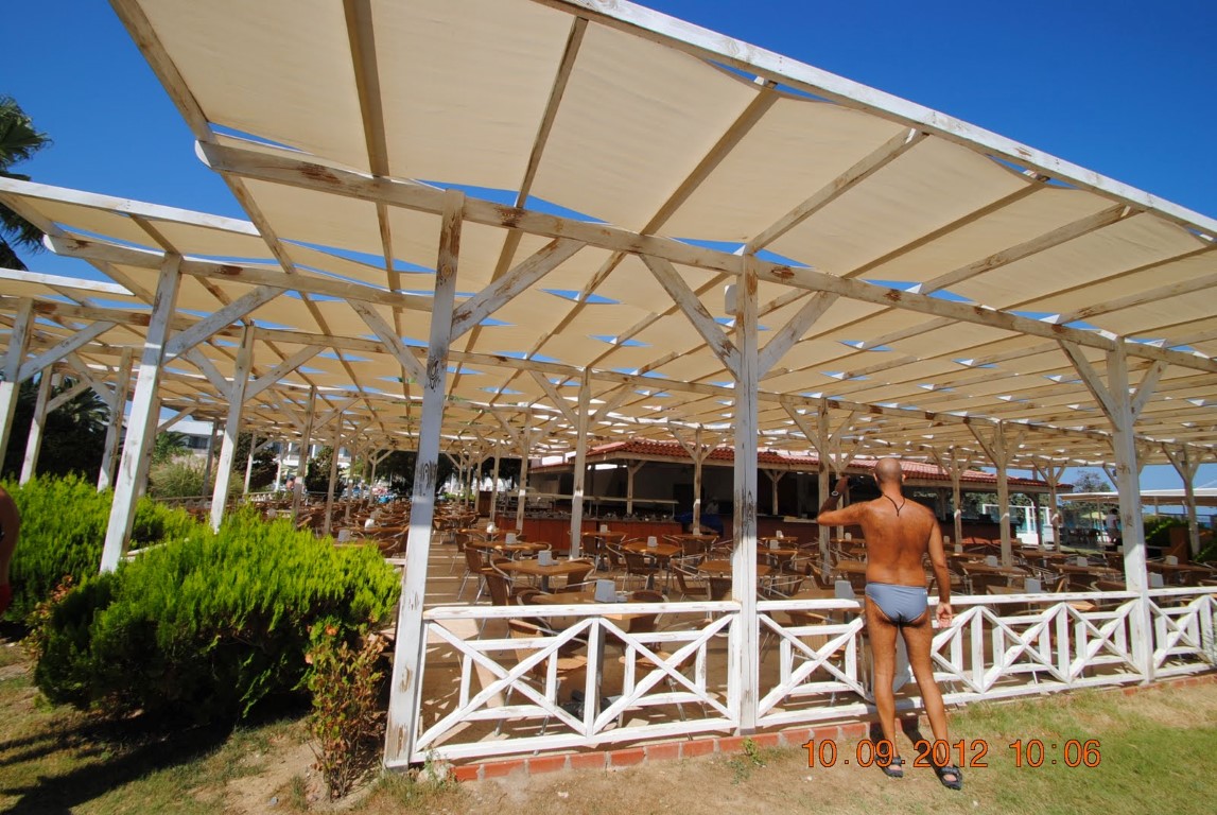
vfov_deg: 77.5
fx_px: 508
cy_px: 408
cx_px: 608
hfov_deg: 100.3
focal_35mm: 15
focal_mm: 10
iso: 100
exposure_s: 1/320
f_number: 8
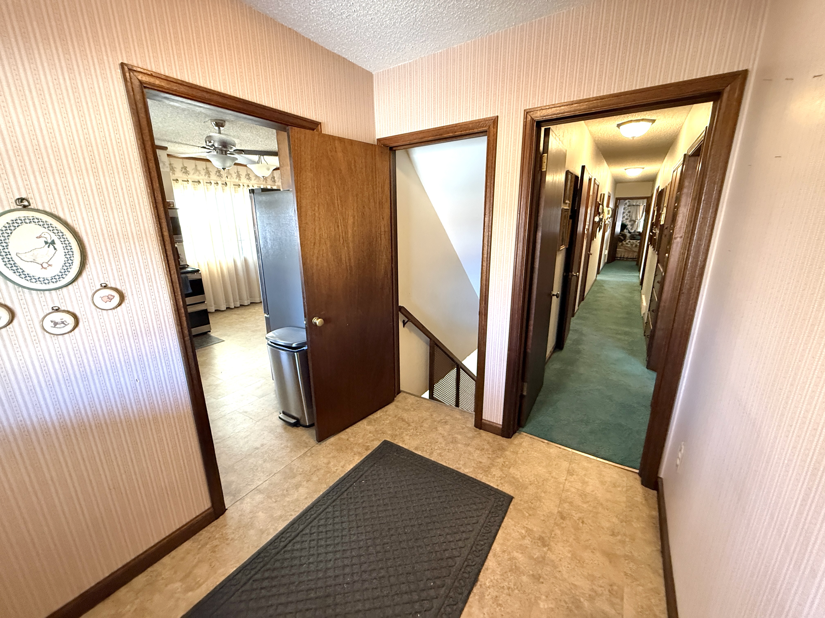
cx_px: 412
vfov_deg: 85.7
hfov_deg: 102.1
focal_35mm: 14
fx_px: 334
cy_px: 309
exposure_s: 1/60
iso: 640
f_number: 2.2
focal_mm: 2.22
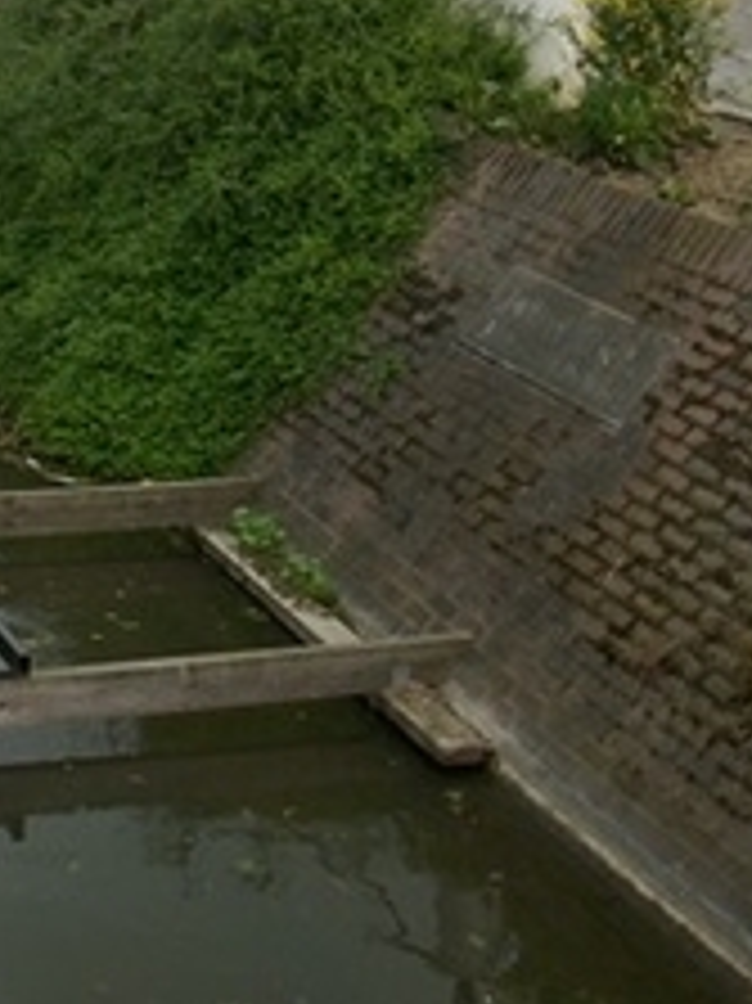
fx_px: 2493
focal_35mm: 86
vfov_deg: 22.4
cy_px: 158
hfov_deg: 16.8
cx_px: 14
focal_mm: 5.7
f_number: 2.9
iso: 80
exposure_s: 1/400
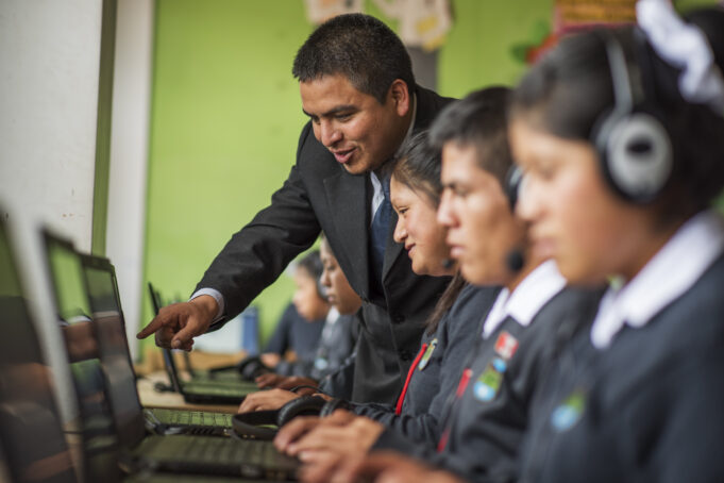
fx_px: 1709
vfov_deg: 16.1
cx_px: 362
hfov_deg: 23.9
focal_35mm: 85
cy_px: 242
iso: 200
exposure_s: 1/160
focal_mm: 85
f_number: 2.5
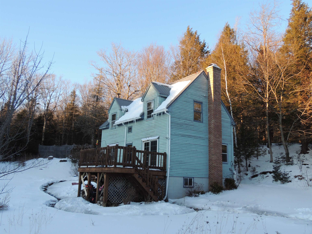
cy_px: 117
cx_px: 156
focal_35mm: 33
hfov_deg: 55.4
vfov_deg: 42.9
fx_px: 297
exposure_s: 1/200
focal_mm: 5.8
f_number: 3.2
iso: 100
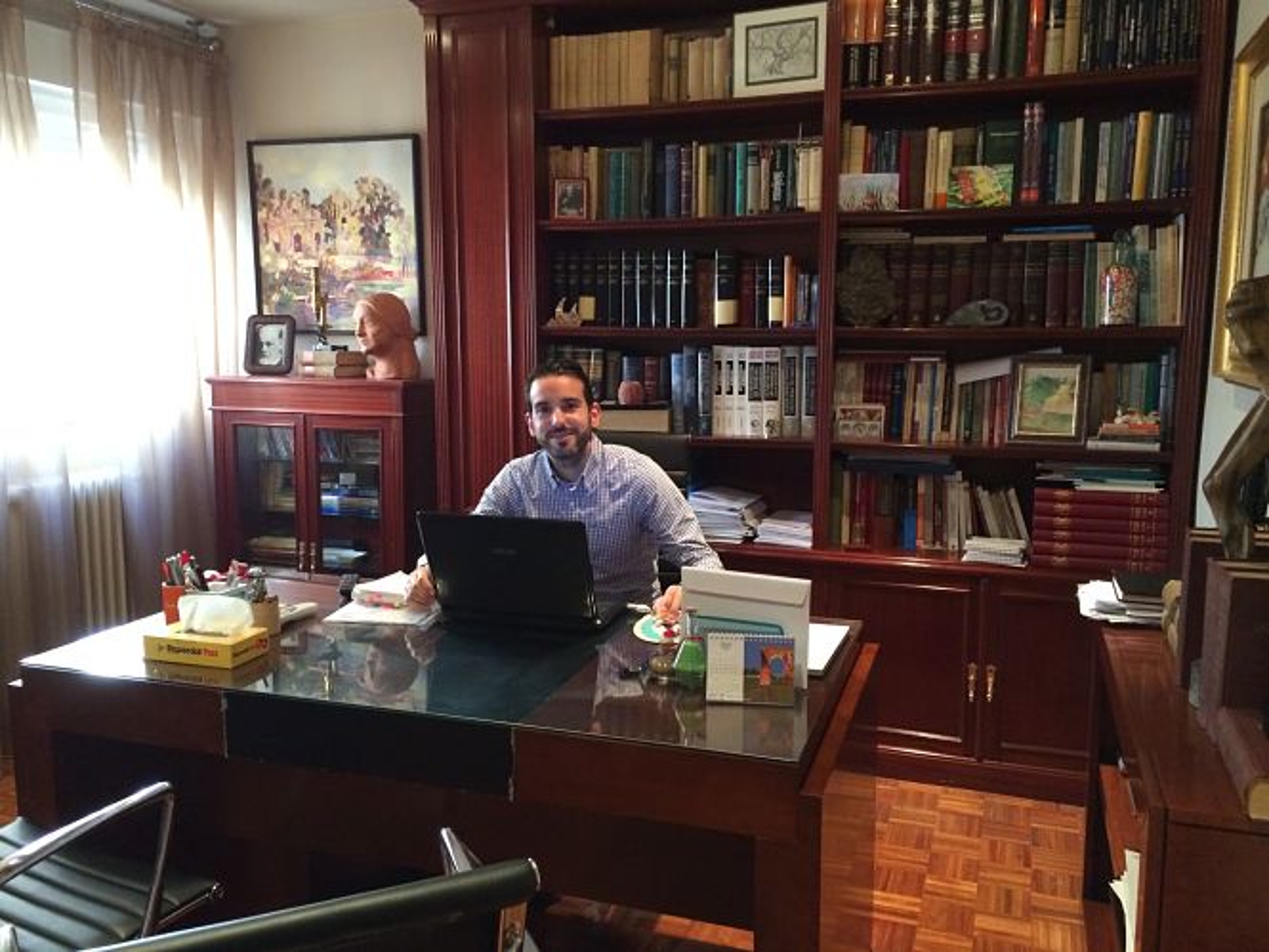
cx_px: 634
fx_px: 1100
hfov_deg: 60.0
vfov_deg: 46.8
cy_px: 476
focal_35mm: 30
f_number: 2.2
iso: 320
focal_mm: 4.12
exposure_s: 1/30
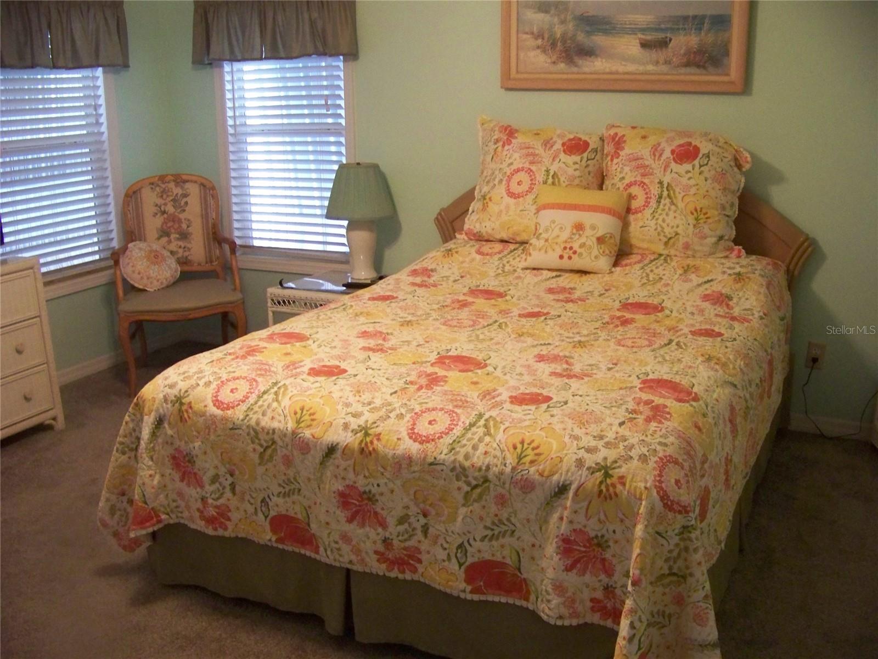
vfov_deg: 39.7
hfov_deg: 51.4
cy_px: 330
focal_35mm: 36
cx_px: 439
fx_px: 913
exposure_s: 1/25
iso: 400
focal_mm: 5.85
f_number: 2.8
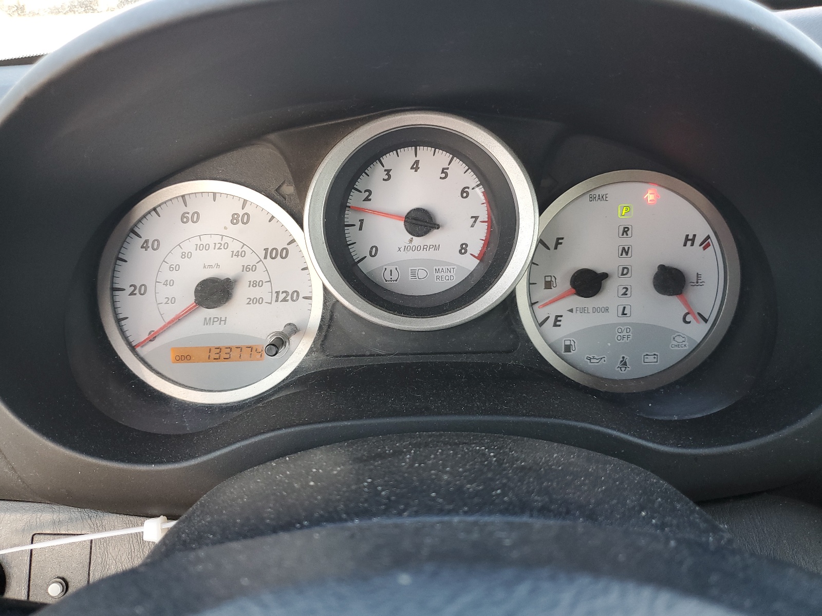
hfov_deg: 67.3
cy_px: 308
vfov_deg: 53.1
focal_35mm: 26
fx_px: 617
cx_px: 411
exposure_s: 1/120
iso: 82
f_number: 1.5
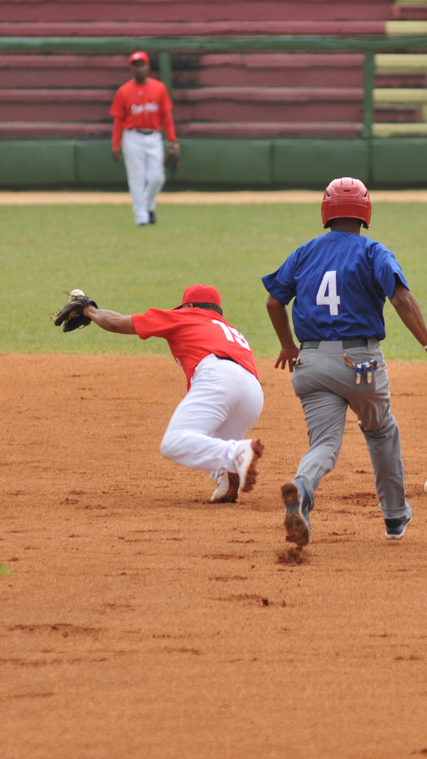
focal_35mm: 473
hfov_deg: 2.6
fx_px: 9520
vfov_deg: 4.6
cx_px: 308
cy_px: 380
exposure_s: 1/320
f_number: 4
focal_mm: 200
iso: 200
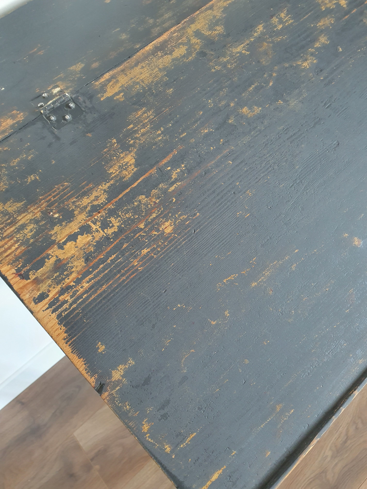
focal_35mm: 26
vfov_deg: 67.3
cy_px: 244
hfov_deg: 53.1
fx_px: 368
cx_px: 184
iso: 320
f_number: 2.4
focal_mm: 4.3
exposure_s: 1/50
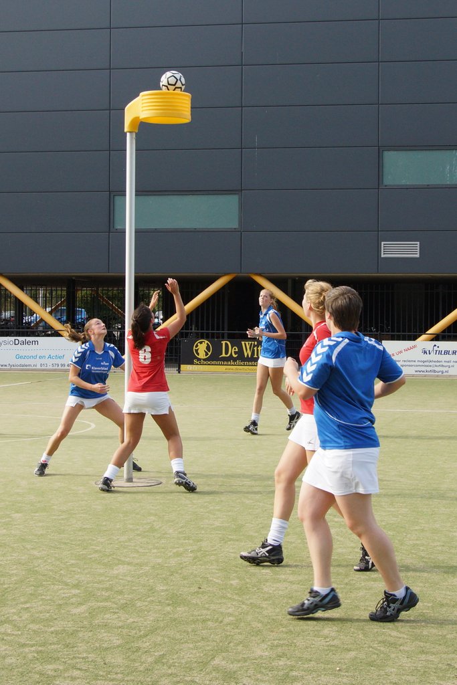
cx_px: 228
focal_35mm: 39
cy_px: 342
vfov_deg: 49.5
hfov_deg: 34.2
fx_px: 742
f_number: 5.6
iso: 320
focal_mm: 26
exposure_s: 1/500
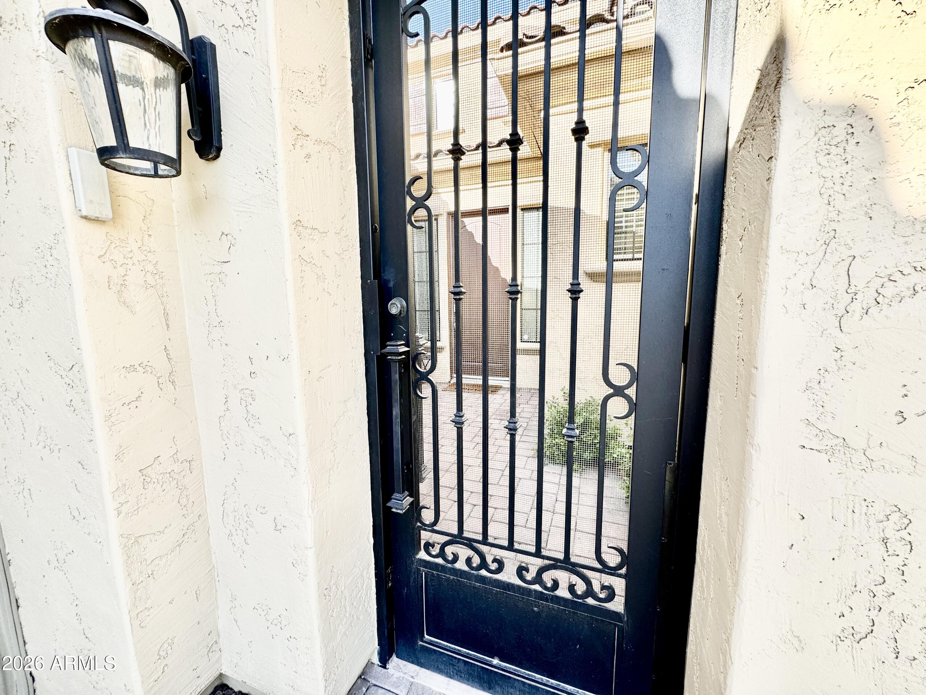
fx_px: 375
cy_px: 348
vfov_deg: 85.7
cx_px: 463
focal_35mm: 14
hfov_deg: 102.1
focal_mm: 2.22
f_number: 2.2
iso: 40
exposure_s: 1/159
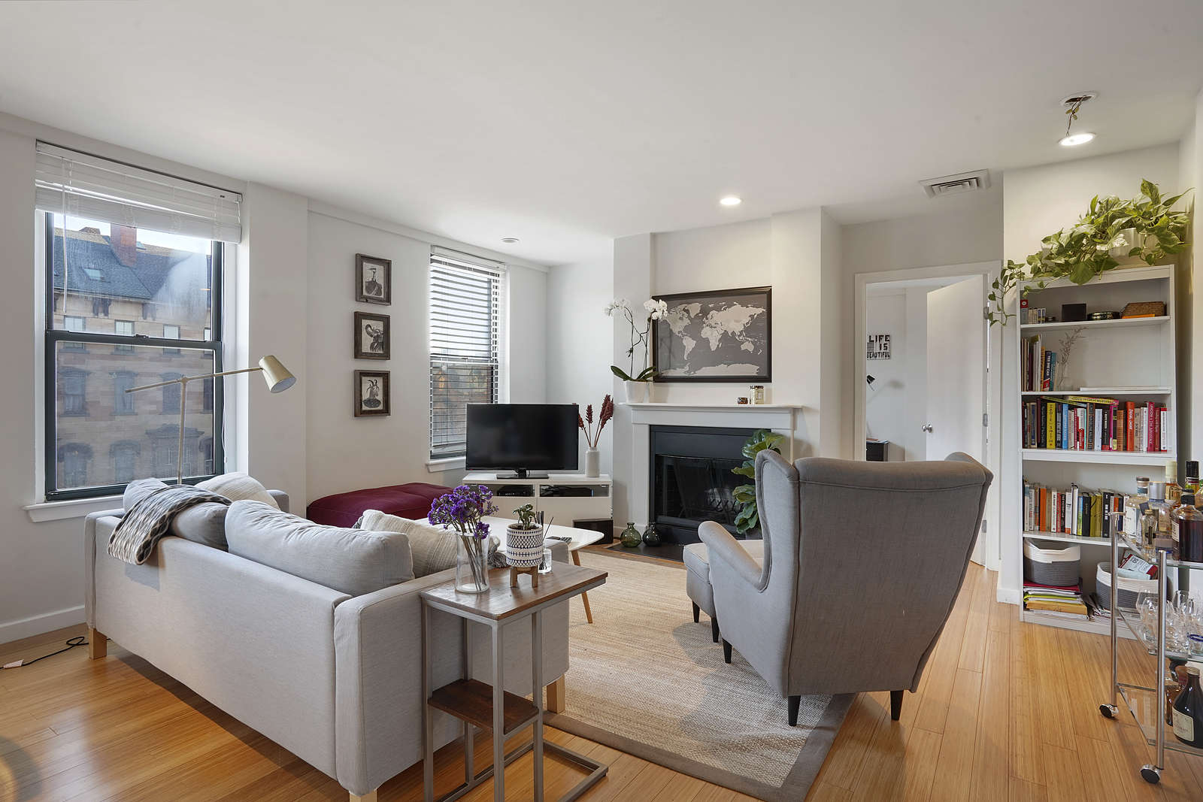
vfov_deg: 67.4
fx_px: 602
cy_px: 401
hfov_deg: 90.0
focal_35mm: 18
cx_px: 602
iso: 250
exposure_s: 1/2.5
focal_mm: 18
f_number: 11
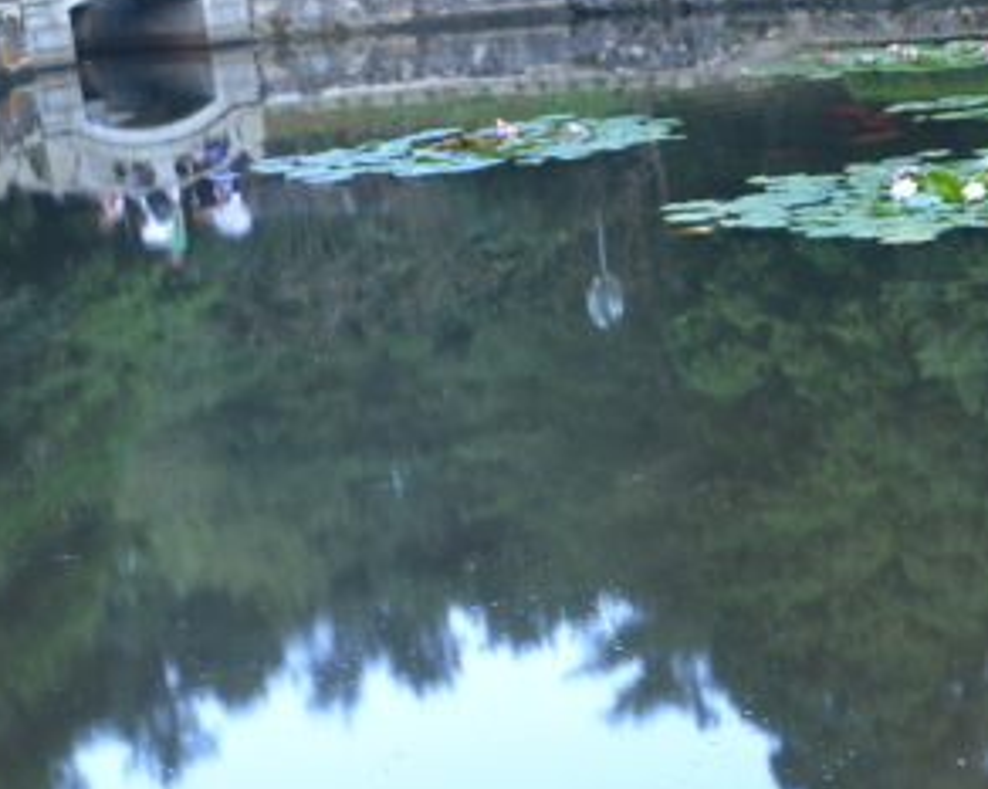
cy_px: 679
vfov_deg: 17.0
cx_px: 1201
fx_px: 2600
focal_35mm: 89
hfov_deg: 20.1
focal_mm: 18
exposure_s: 1/100
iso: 400
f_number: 5
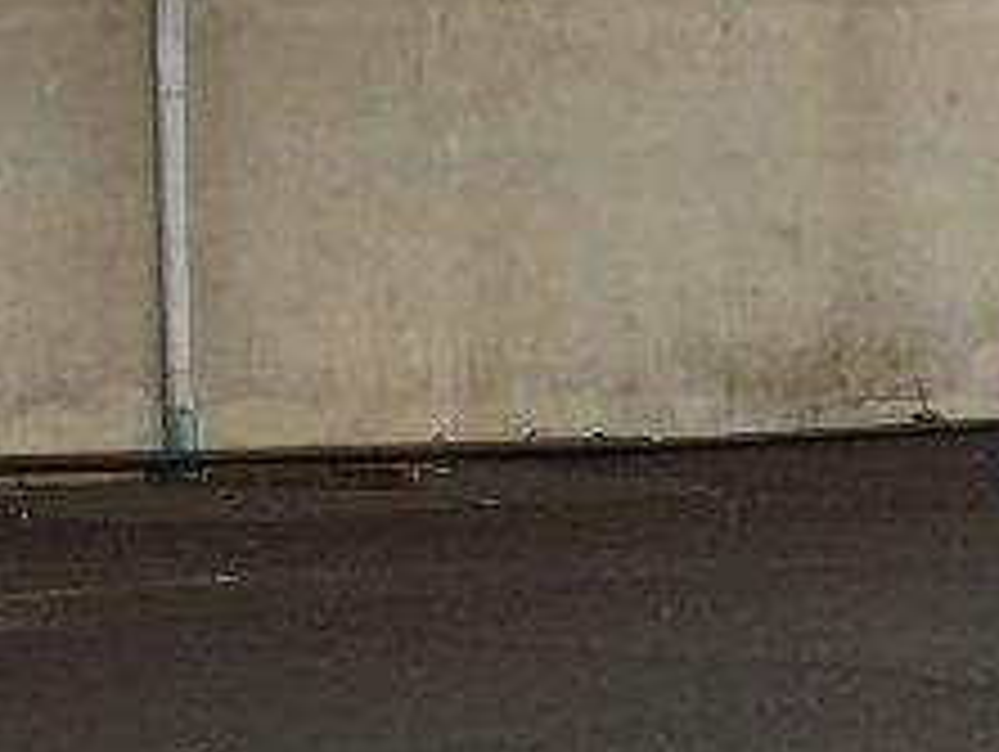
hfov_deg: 10.4
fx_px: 5431
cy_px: 212
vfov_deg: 7.9
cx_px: -112
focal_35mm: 188
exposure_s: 1/399
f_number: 2.2
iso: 32
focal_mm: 4.15
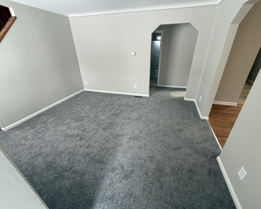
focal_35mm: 15
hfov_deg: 96.7
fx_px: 116
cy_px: 106
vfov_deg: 84.0
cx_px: 137
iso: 125
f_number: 2.2
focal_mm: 2.22
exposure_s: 1/99
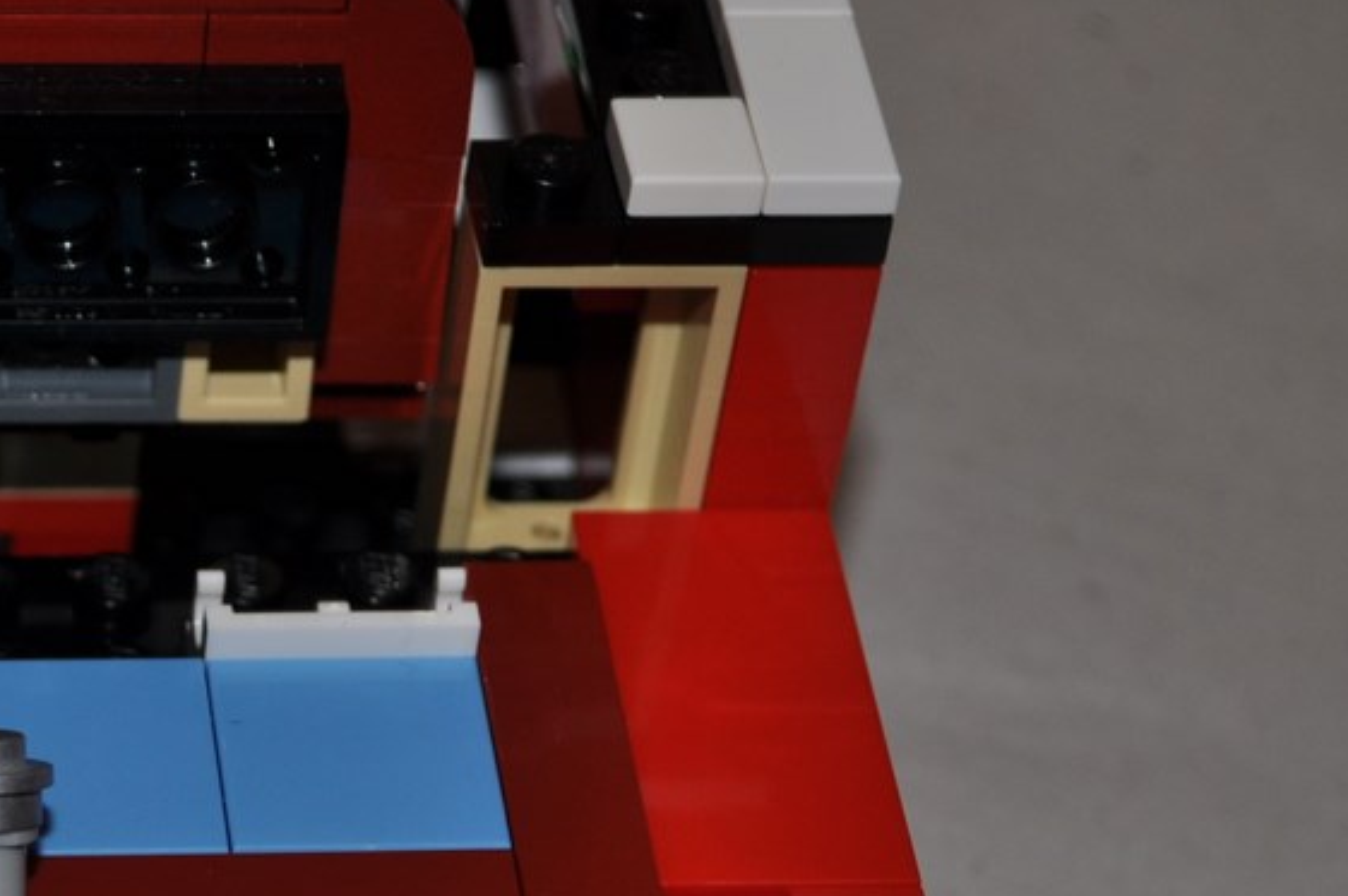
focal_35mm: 154
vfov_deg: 8.8
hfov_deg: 13.1
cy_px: 984
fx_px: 5761
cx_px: -120
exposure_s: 1/30
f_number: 5.6
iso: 200
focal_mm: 36
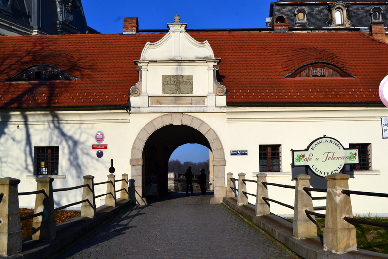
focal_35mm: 39
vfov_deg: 34.2
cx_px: 194
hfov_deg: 49.5
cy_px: 130
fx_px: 420
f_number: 11
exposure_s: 1/500
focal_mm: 26
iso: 220
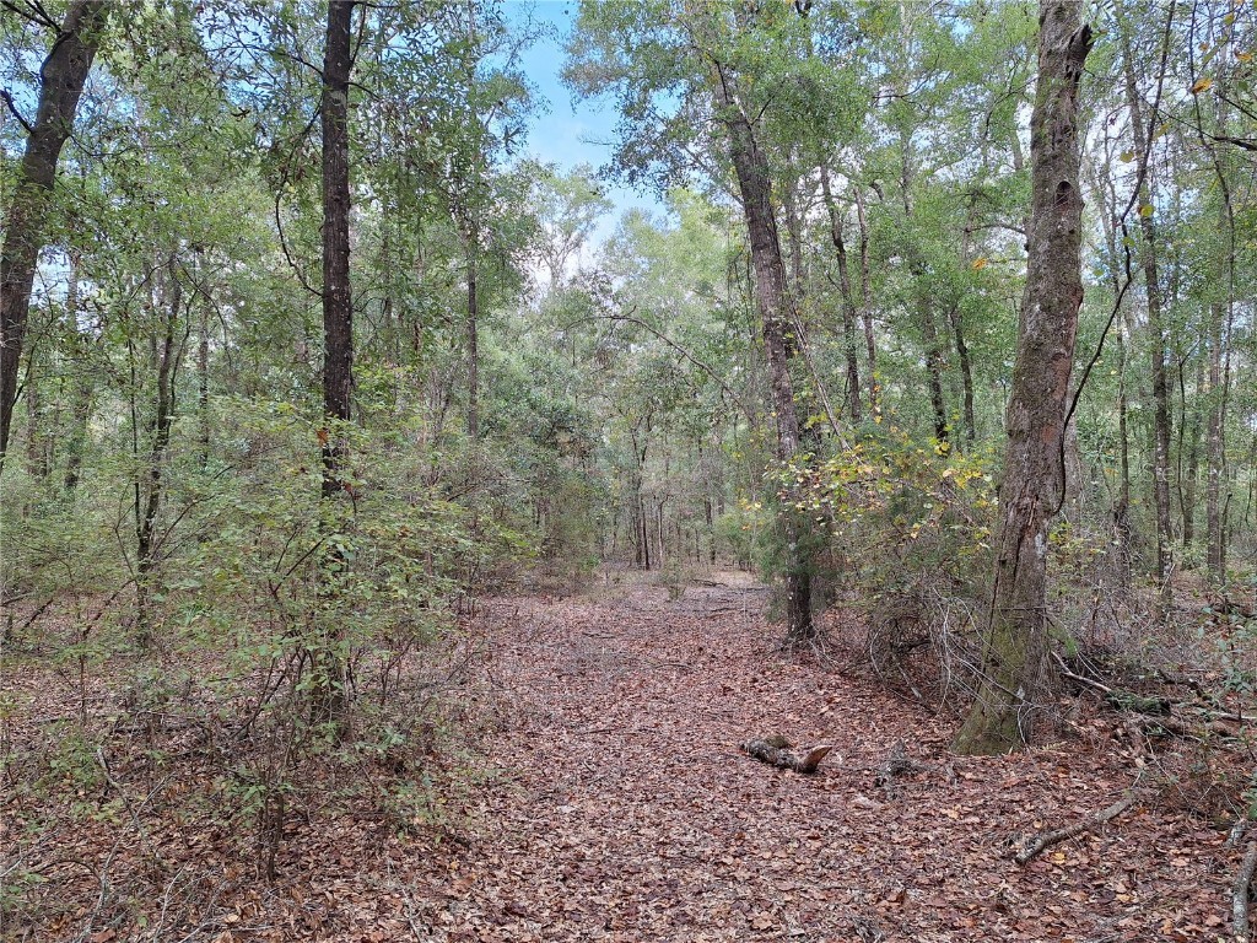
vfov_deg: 58.9
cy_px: 472
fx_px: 835
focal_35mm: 23
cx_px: 628
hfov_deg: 73.9
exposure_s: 1/234
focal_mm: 5.54
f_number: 1.8
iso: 40
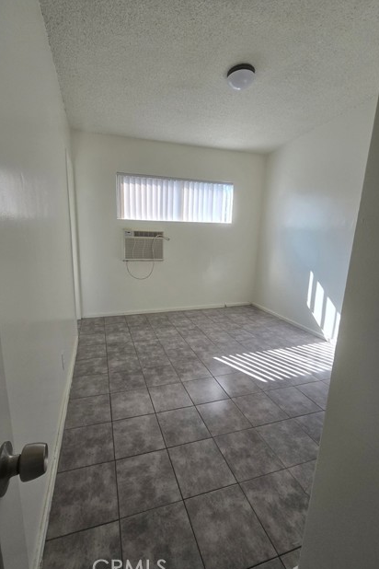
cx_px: 168
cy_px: 286
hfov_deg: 80.9
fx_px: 221
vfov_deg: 104.3
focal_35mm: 14
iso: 50
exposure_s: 1/205
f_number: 2.2
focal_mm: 2.2
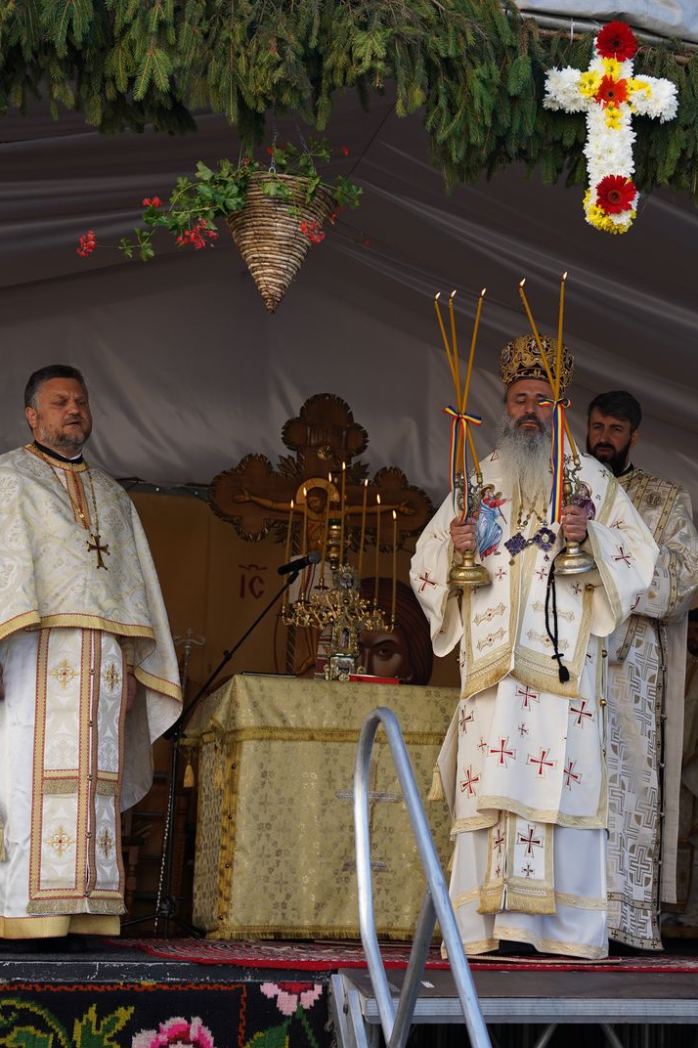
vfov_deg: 31.0
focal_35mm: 65
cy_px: 521
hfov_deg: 20.7
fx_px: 1891
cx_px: 521
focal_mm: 43
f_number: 4
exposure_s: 1/400
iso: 200
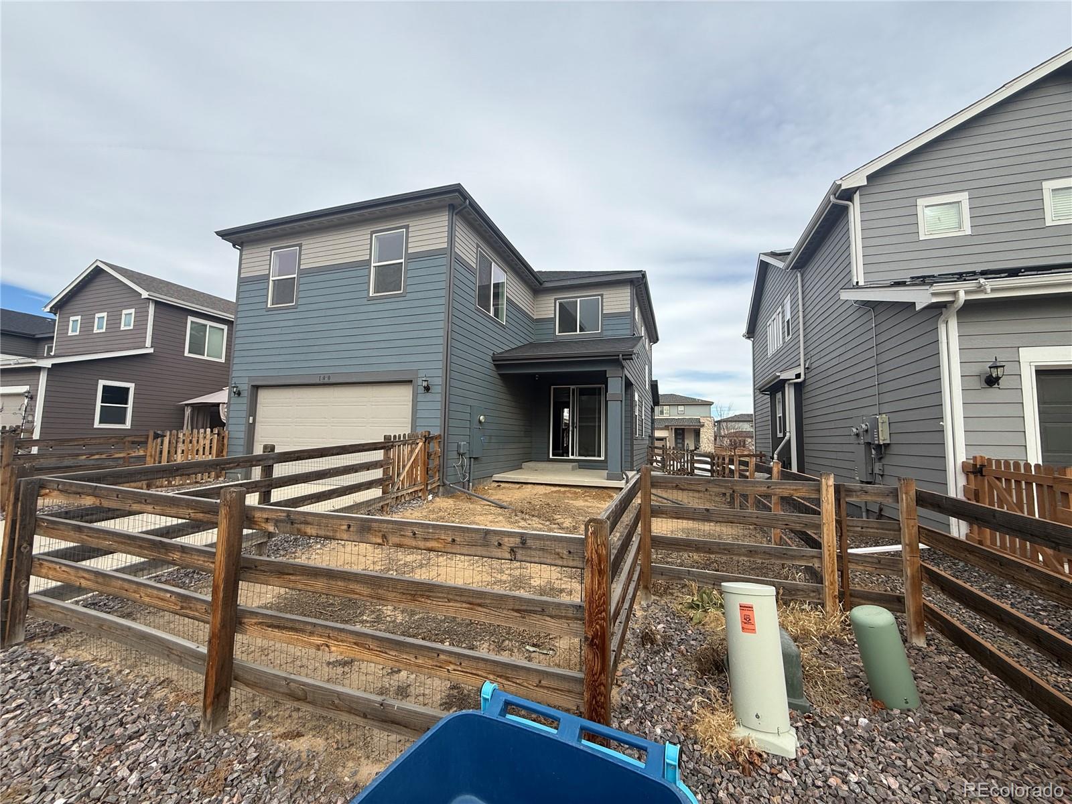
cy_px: 402
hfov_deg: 102.1
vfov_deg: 85.7
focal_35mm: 14
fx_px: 434
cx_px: 536
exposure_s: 1/789
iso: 50
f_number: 2.2
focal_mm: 2.22
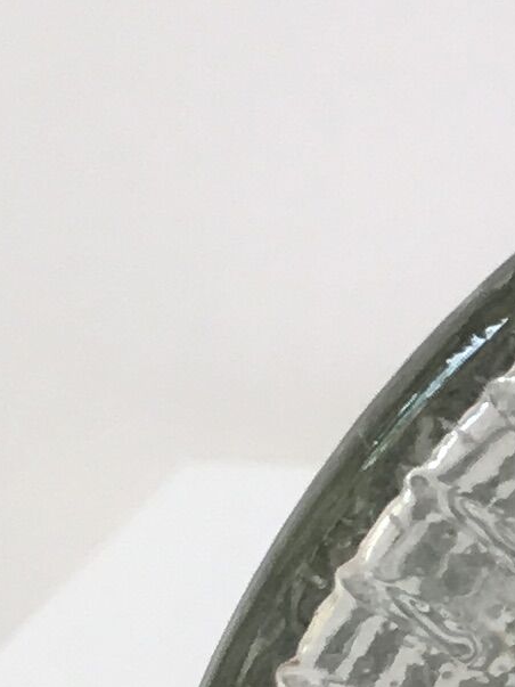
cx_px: 1552
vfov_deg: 10.1
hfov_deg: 6.9
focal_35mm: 194
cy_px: 672
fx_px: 3850
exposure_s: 1/100
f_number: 2.2
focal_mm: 4.15
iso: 32
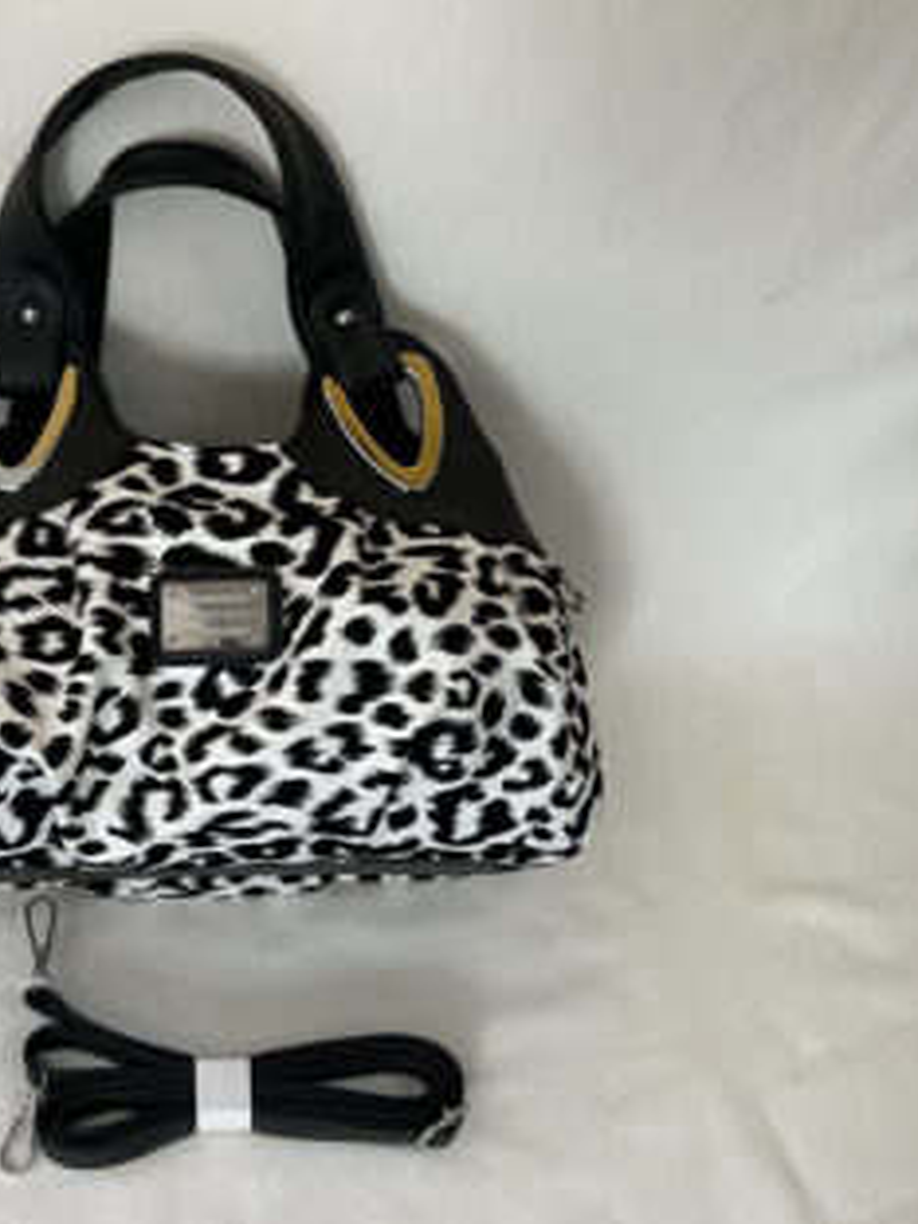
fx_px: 1238
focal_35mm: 35
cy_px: 614
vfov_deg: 52.6
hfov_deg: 39.3
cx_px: 196
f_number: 1.6
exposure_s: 1/99
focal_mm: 5.1
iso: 125
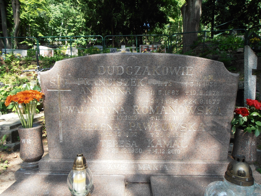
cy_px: 98
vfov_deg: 56.8
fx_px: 181
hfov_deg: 71.6
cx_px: 130
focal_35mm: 24
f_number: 3
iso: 80
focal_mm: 4.2
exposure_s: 1/160
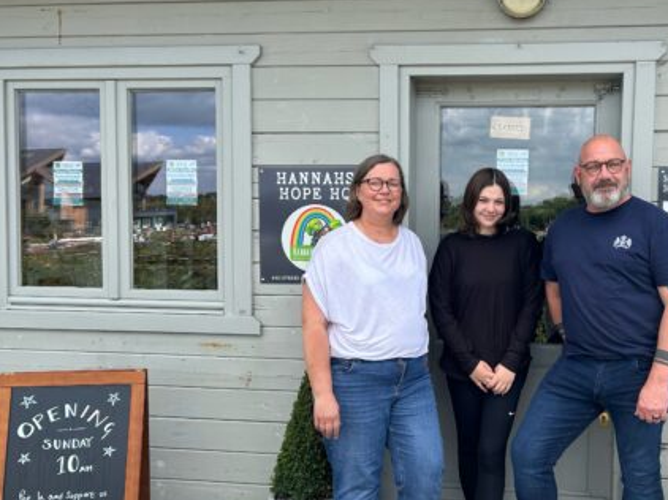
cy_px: 261
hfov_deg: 48.8
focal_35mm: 37
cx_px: 473
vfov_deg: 38.6
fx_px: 714
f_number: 1.5
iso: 50
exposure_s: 1/1068
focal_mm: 5.7
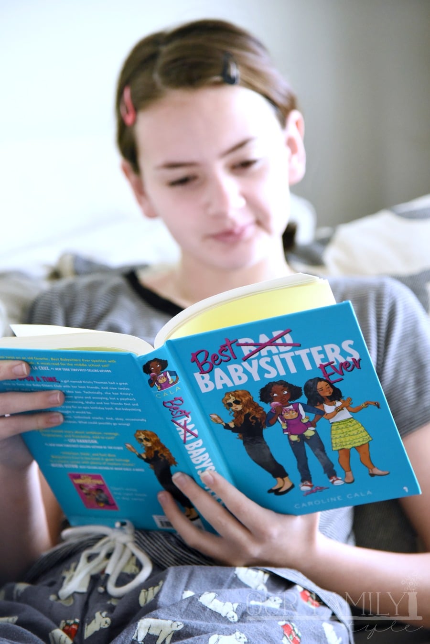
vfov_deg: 17.1
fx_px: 2148
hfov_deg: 11.4
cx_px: 215
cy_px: 322
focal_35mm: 120
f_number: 4
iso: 5000
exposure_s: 1/125
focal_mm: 120
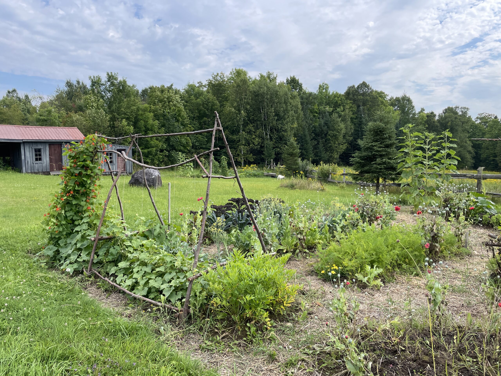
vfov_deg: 53.1
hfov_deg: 67.3
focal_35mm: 26
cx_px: 250
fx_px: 376
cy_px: 188
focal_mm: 4.2
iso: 32
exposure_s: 1/1511
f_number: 1.6
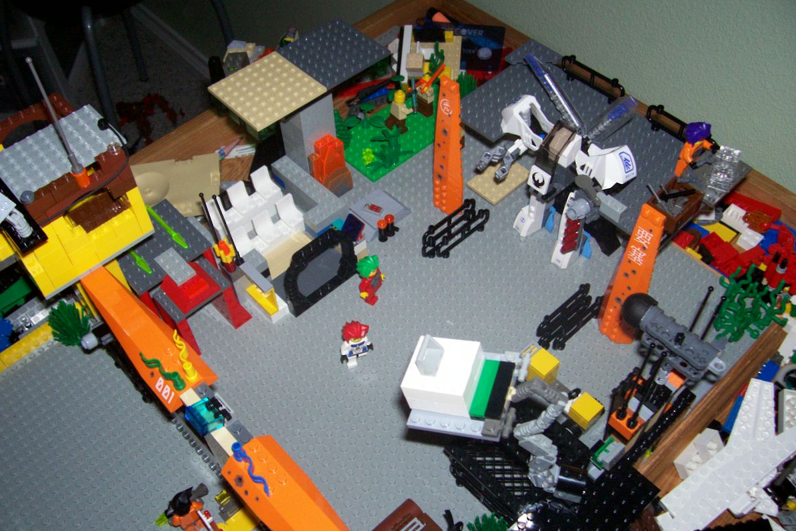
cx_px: 397
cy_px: 284
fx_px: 796
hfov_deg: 53.1
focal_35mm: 36
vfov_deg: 36.9
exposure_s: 1/64
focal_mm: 5.6
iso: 140
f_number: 2.7
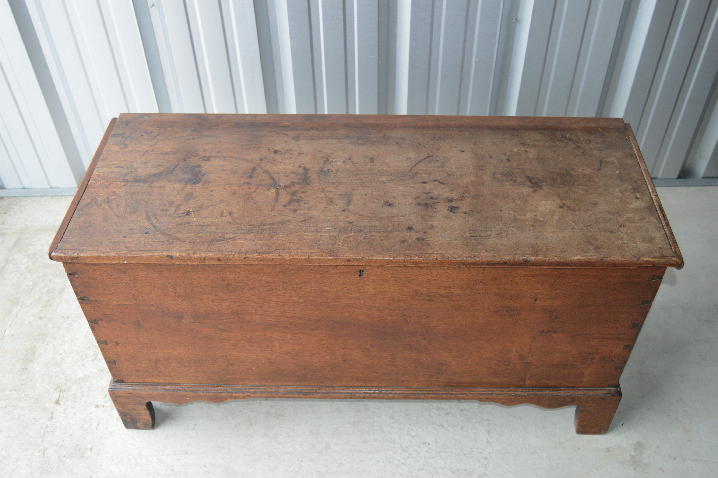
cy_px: 239
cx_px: 359
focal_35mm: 34
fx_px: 687
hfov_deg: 55.1
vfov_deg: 38.3
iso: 400
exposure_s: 1/80
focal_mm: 23
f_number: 4
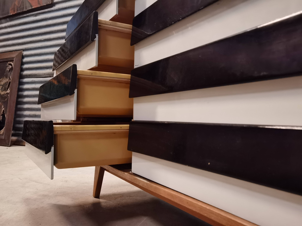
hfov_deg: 61.7
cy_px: 113
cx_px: 151
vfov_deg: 48.2
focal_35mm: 29
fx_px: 253
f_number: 1.9
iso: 1000
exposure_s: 1/20
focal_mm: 6.71
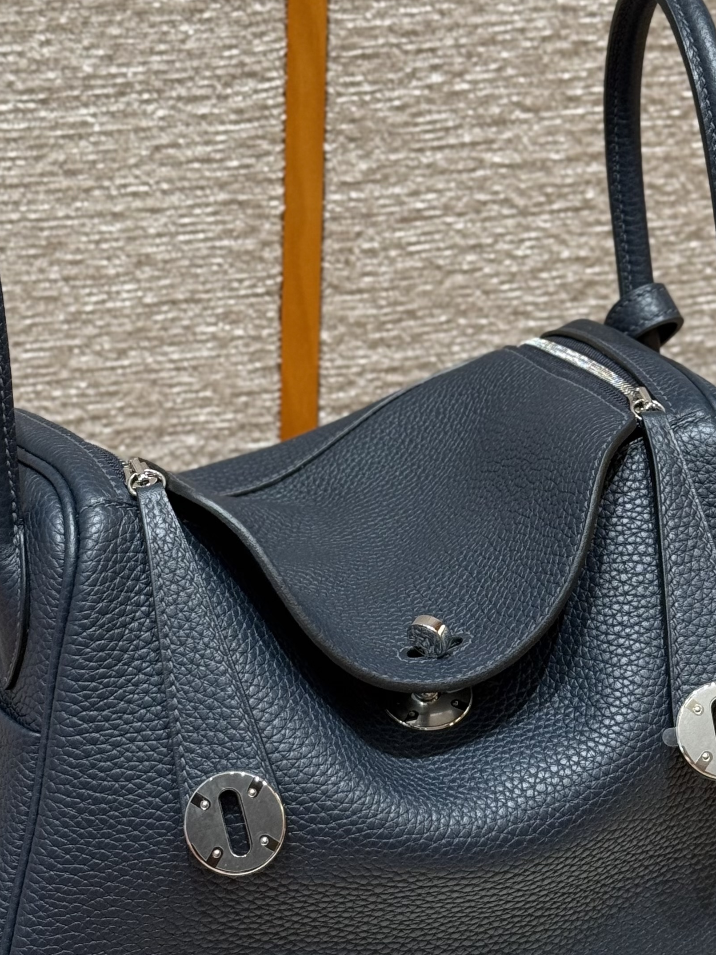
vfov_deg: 23.8
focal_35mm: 82
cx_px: 322
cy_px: 477
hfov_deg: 18.0
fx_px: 2261
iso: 80
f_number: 1.78
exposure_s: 1/50
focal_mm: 6.76
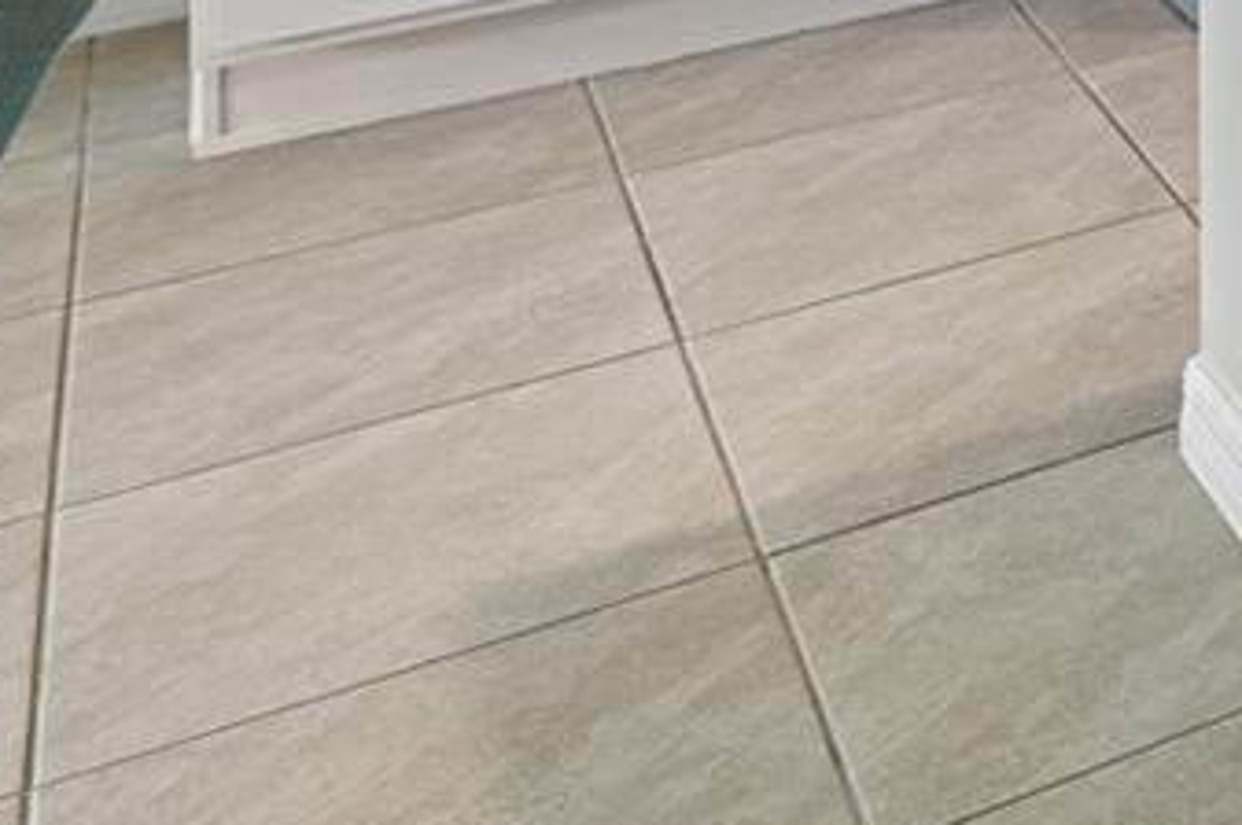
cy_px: -928
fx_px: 2619
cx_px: 2362
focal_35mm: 76
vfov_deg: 14.3
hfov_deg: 18.9
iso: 400
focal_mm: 16
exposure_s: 1/8
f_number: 2.8
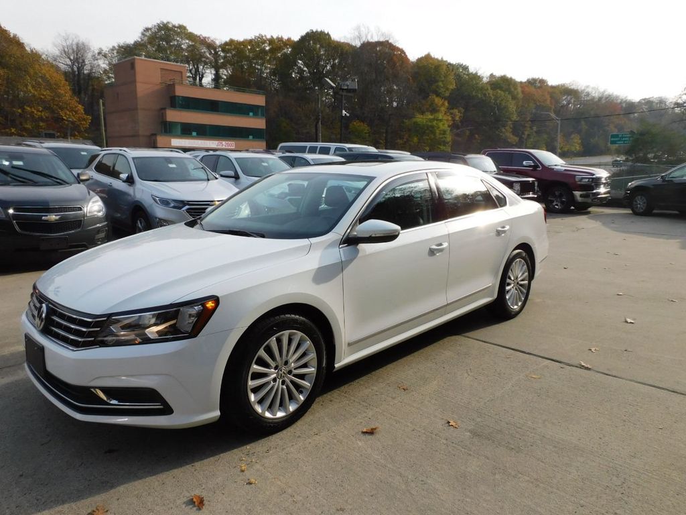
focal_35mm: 24
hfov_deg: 71.6
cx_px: 343
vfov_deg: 56.8
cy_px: 258
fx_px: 476
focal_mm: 4.3
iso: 125
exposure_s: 1/1000
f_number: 3.3
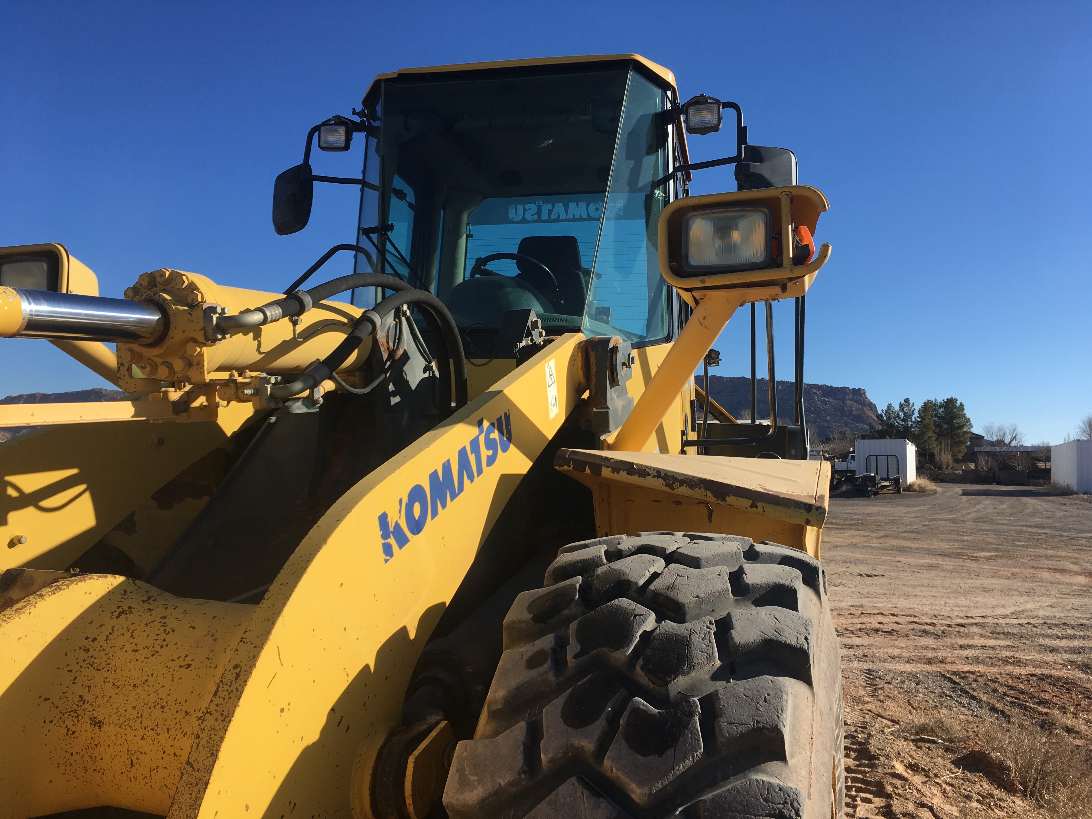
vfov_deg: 48.2
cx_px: 546
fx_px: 915
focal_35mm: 29
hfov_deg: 61.7
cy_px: 410
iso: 25
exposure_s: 1/1832
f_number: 2.2
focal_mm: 4.15
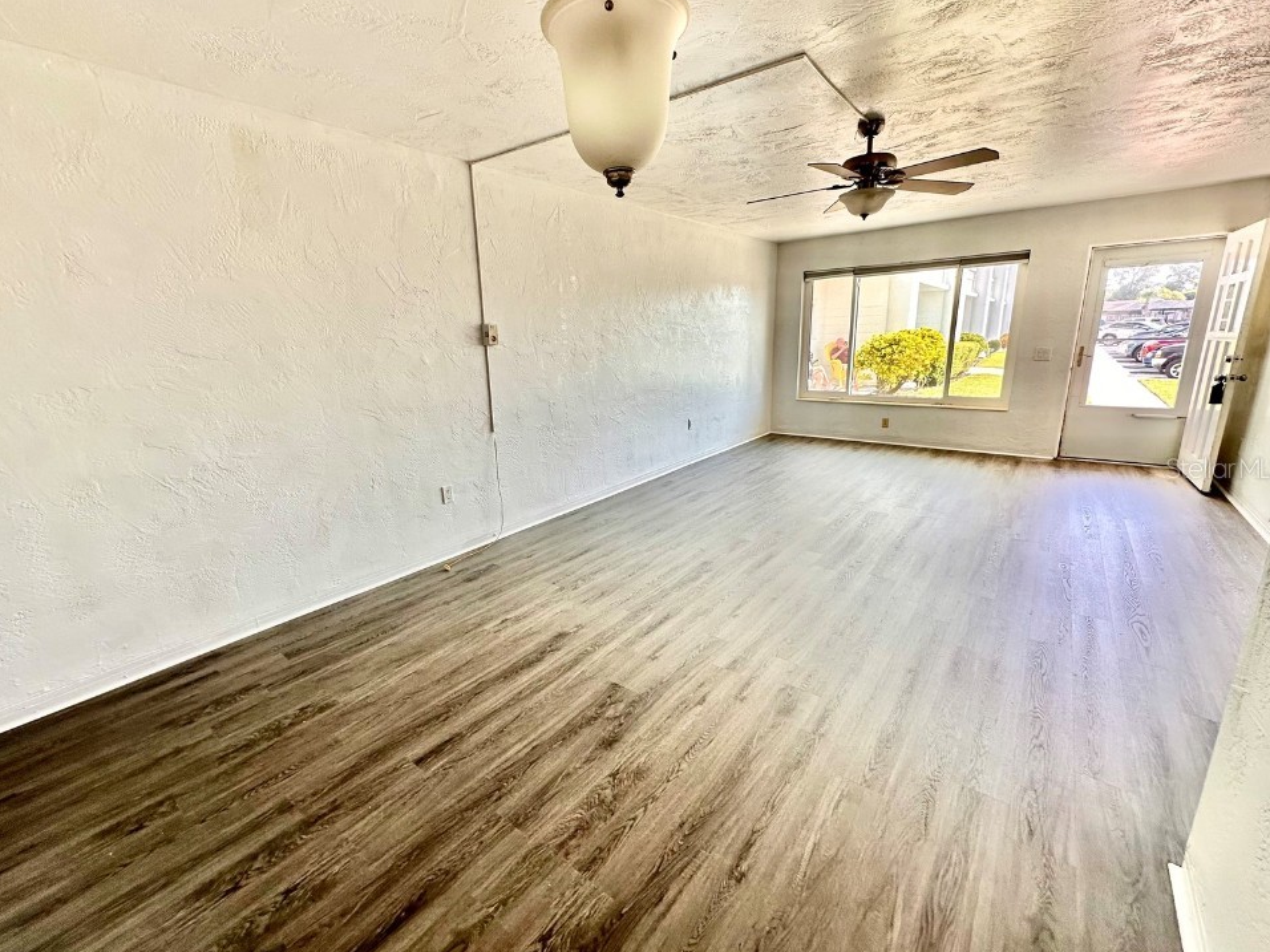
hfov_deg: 98.1
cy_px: 467
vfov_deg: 81.7
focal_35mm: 15
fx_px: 550
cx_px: 611
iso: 50
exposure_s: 1/120
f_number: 2.2
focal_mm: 2.22
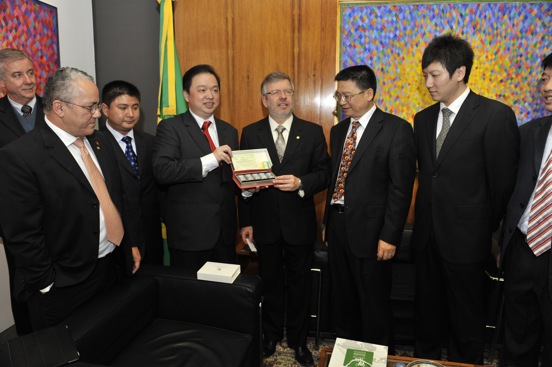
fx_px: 368
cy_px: 184
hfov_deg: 73.8
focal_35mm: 24
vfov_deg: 53.1
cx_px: 276
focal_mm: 24
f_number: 5.6
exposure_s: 1/60
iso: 800
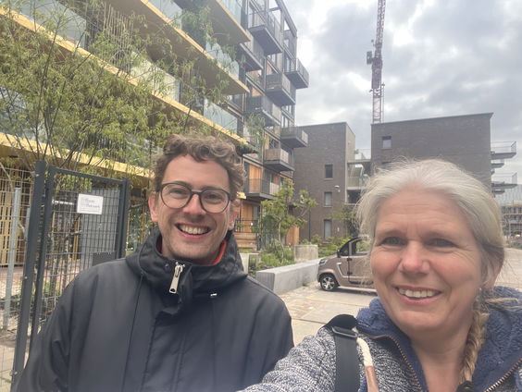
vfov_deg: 59.0
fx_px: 347
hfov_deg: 73.9
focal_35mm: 23
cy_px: 196
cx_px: 261
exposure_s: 1/172
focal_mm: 2.71
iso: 32
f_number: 2.2
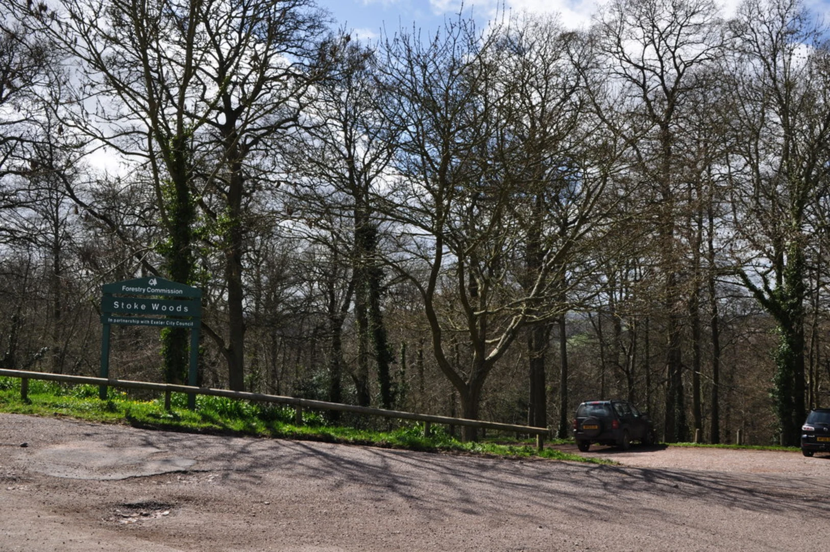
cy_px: 276
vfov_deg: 35.4
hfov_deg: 51.3
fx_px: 864
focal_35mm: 38
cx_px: 415
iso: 200
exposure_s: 1/200
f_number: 10
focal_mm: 25
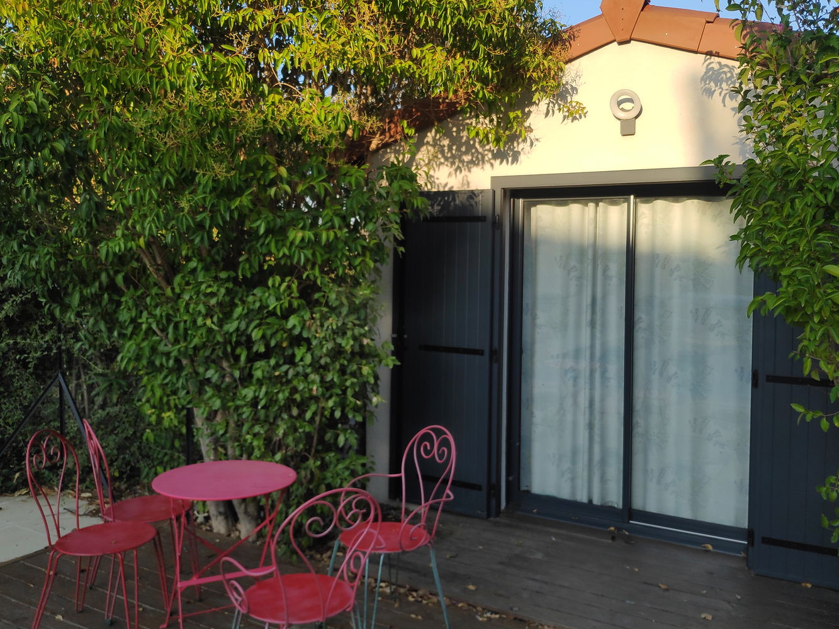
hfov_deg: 71.3
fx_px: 582
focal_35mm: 24
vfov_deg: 56.6
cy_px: 273
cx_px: 473
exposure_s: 1/830
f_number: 1.9
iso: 100
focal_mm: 3.94
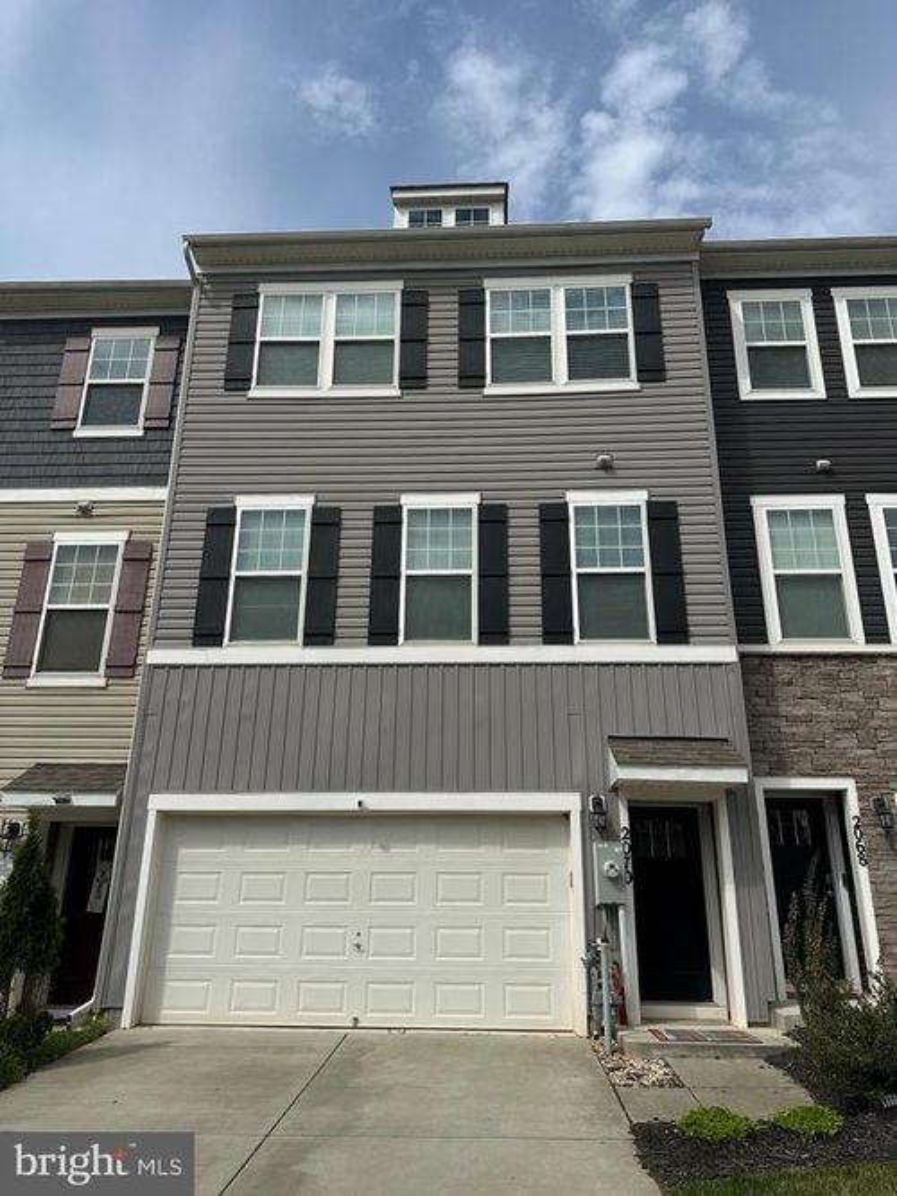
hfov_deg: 56.8
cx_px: 448
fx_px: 829
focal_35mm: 24
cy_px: 598
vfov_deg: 71.6
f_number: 1.78
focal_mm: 6.86
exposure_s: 1/7576
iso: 80
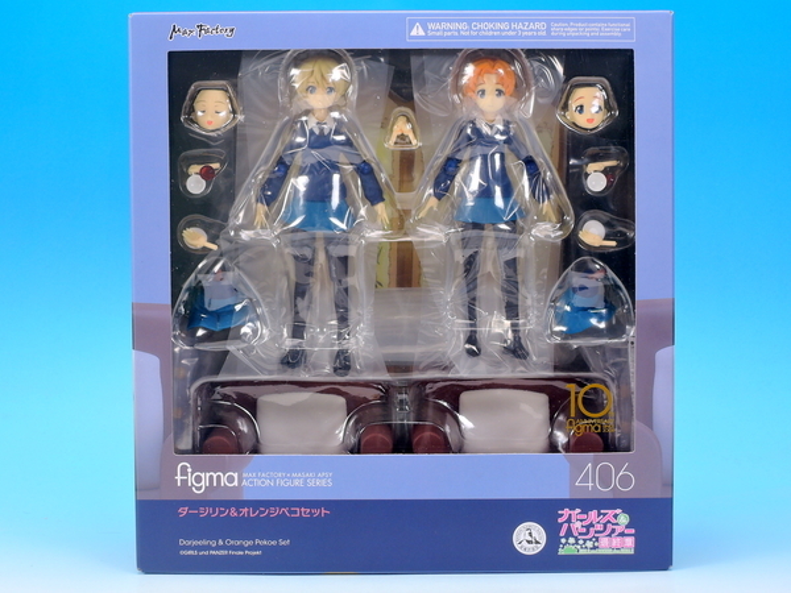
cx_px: 396
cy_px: 296
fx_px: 1714
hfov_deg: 26.0
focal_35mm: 75
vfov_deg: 19.6
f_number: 6.5
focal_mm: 16
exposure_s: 1.3
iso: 80
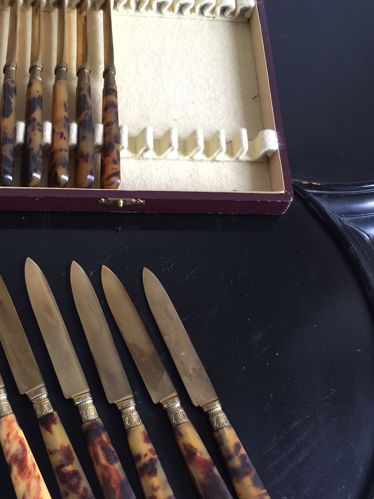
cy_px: 293
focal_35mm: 39
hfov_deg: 36.7
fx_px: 562
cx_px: 149
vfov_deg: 47.7
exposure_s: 1/30
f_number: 2.2
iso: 40
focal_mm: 4.15
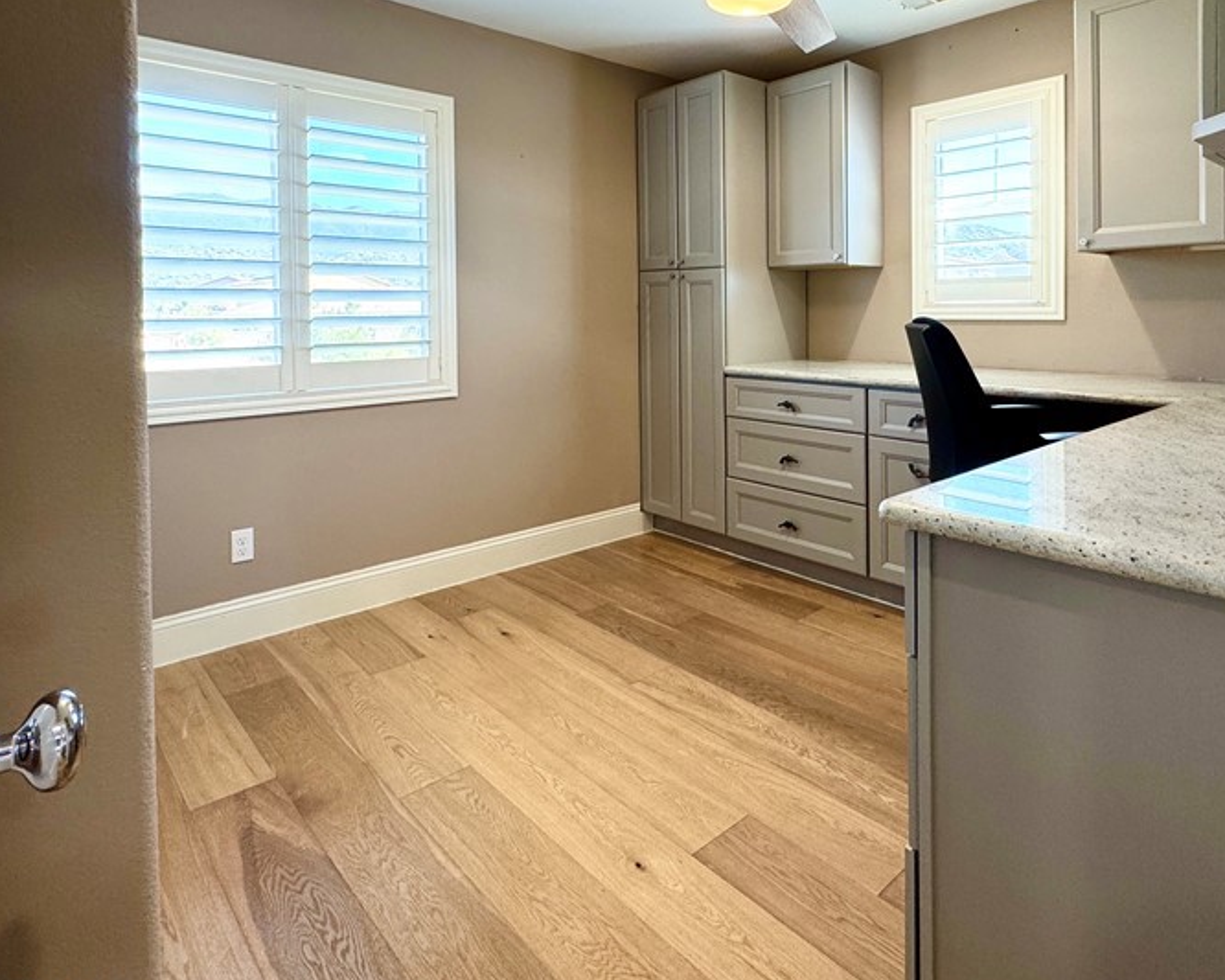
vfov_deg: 63.7
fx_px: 761
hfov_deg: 77.3
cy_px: 320
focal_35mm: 21
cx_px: 684
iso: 160
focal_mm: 2.22
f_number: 2.2
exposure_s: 1/120
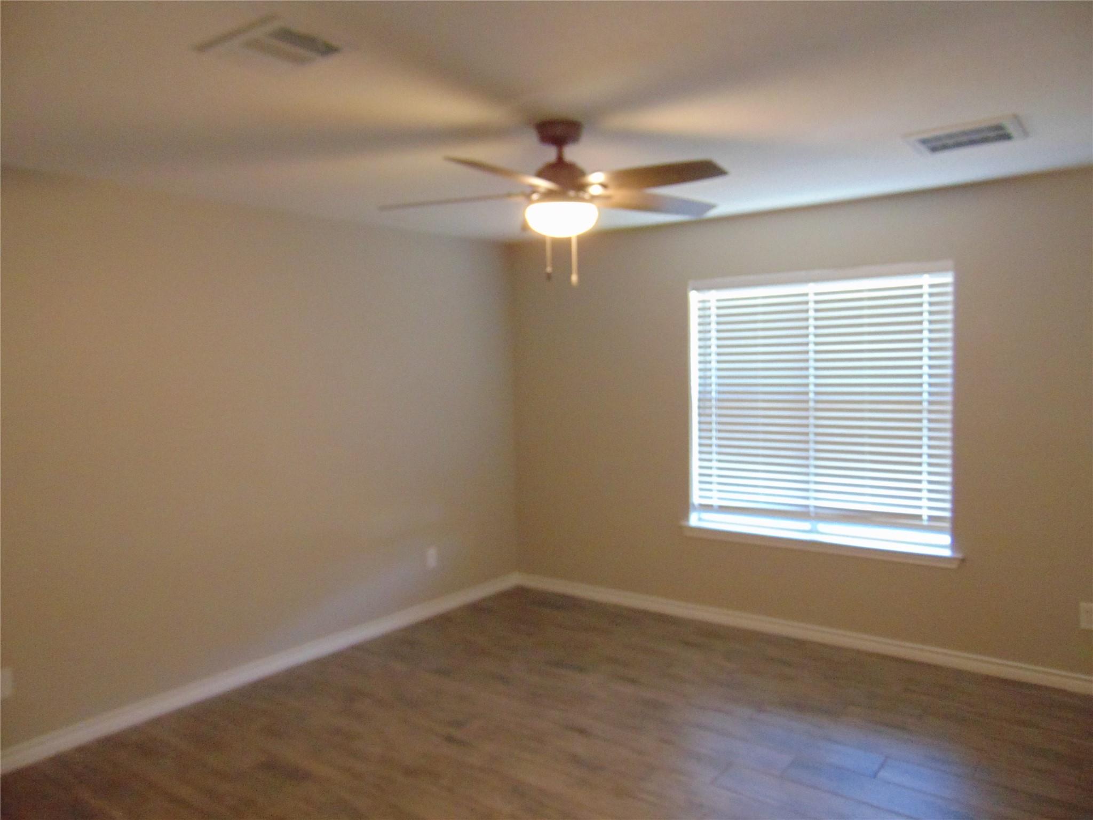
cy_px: 410
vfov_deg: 54.9
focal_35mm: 25
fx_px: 789
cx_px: 546
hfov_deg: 69.4
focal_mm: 4.5
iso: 400
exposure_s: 1/25
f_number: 3
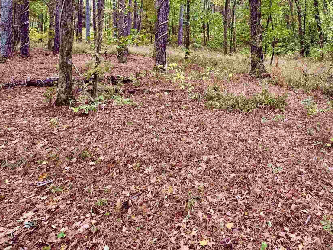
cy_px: 38
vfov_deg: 48.9
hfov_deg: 65.4
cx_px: 223
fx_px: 250
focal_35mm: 26
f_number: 2.2
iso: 125
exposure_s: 1/99
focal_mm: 2.22
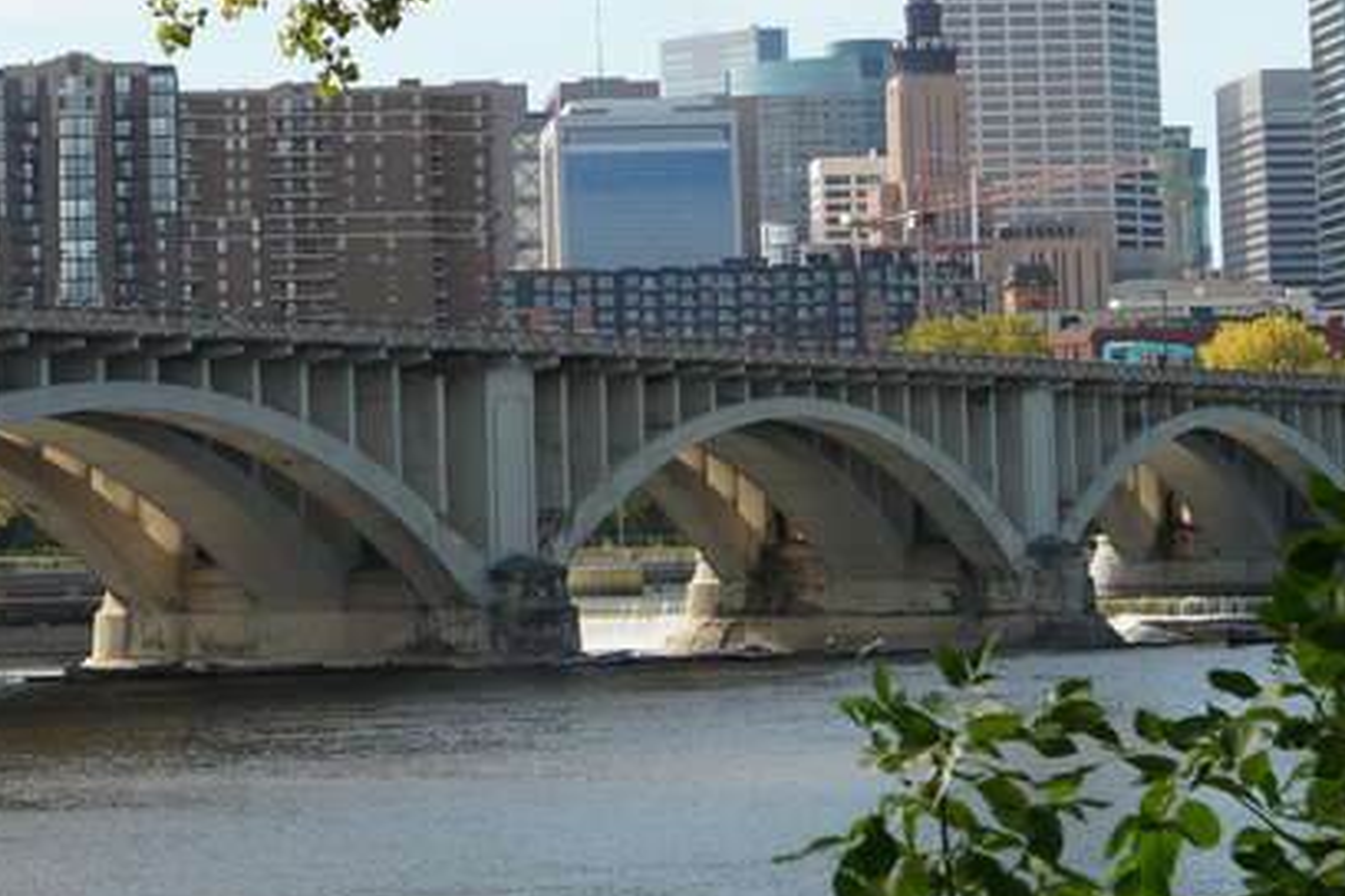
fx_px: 3847
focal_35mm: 103
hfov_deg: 19.5
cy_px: 236
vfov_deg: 13.3
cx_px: 138
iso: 100
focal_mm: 35
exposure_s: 1/100
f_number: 9
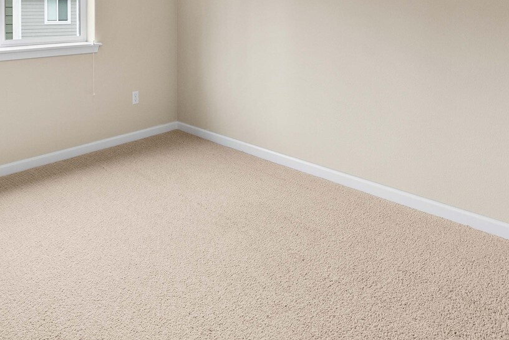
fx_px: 382
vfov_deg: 43.6
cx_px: 149
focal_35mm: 27
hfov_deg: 64.6
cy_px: 31
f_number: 7.1
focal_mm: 13
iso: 80
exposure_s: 1/60
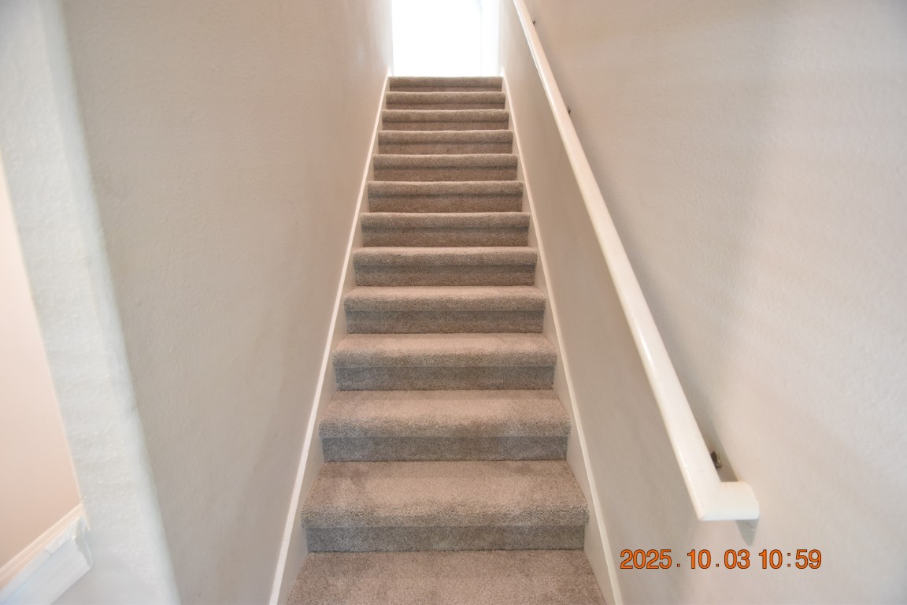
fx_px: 378
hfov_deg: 100.4
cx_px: 454
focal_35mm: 15
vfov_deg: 77.3
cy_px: 302
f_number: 3.5
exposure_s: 1/15
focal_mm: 10
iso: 800
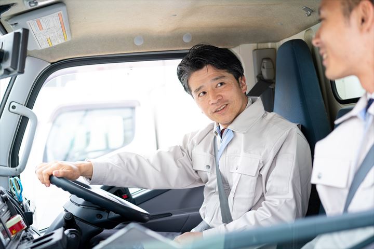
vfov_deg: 24.6
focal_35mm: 55
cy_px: 124
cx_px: 187
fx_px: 571
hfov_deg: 36.2
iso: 320
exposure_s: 1/400
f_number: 2.8
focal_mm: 55
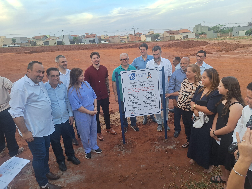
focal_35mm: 23
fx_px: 167
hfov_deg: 73.9
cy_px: 94
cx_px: 126
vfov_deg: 58.9
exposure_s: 1/161
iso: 40
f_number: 1.8
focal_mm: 5.54
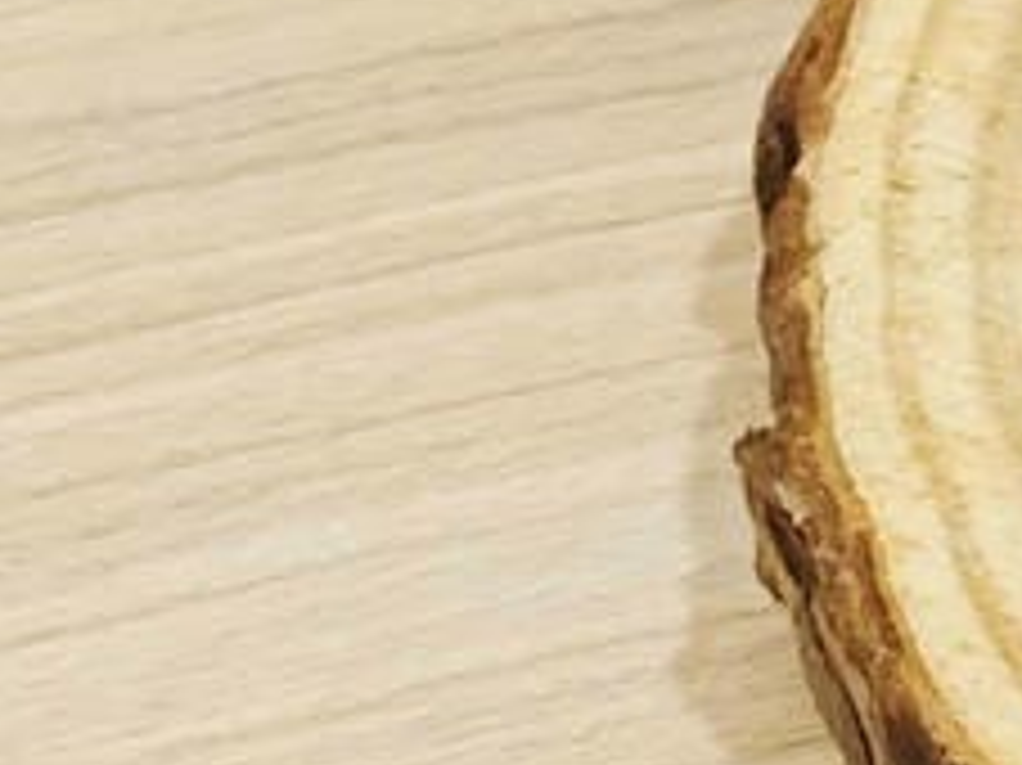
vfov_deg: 7.3
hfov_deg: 9.6
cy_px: -639
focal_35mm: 196
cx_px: 1832
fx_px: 5784
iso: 4000
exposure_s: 1/420
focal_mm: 8.72
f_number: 2.8
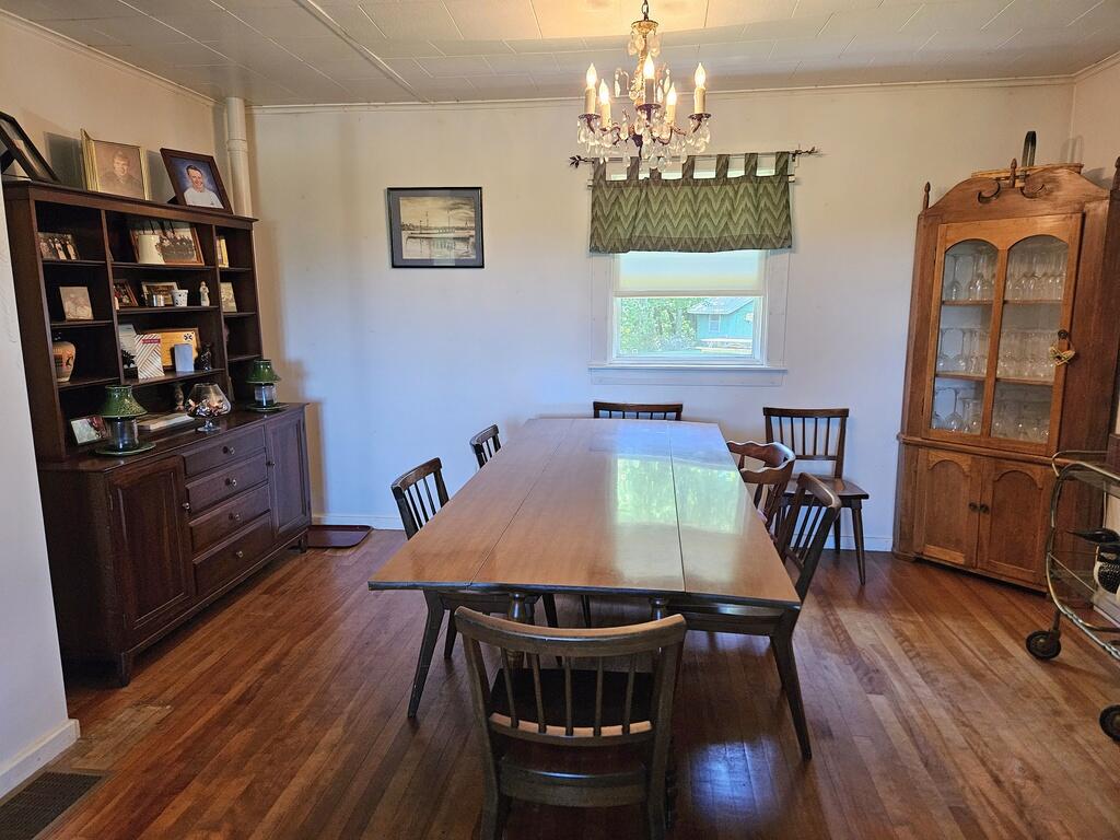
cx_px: 560
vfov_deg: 58.9
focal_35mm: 23
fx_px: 744
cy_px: 420
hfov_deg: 73.9
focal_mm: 5.4
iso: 400
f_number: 1.8
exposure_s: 1/120
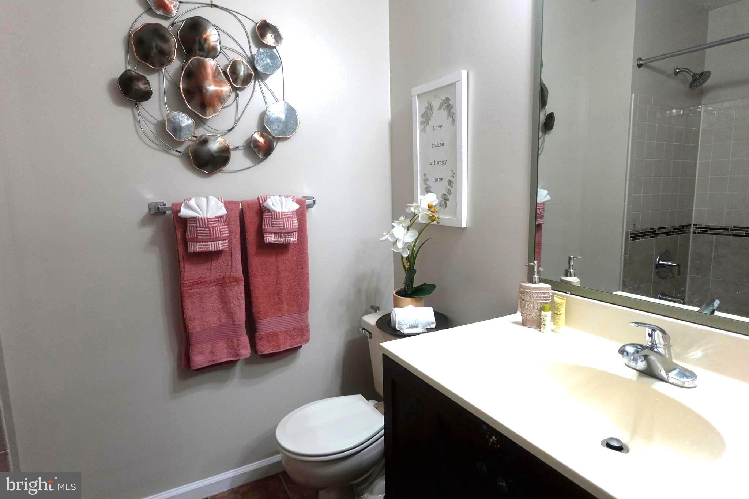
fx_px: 416
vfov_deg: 61.9
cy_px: 250
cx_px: 374
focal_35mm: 20
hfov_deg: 84.0
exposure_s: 1/80
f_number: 2
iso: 250
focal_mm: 7.6
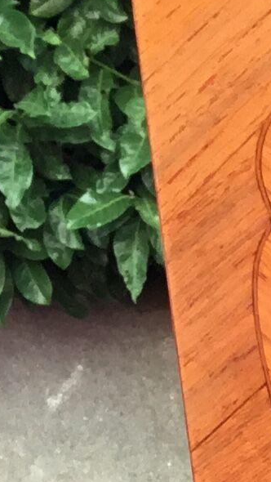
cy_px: 799
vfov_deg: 10.9
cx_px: 847
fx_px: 2388
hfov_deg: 6.0
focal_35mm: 187
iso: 32
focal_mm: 3.3
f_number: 2.4
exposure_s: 1/100
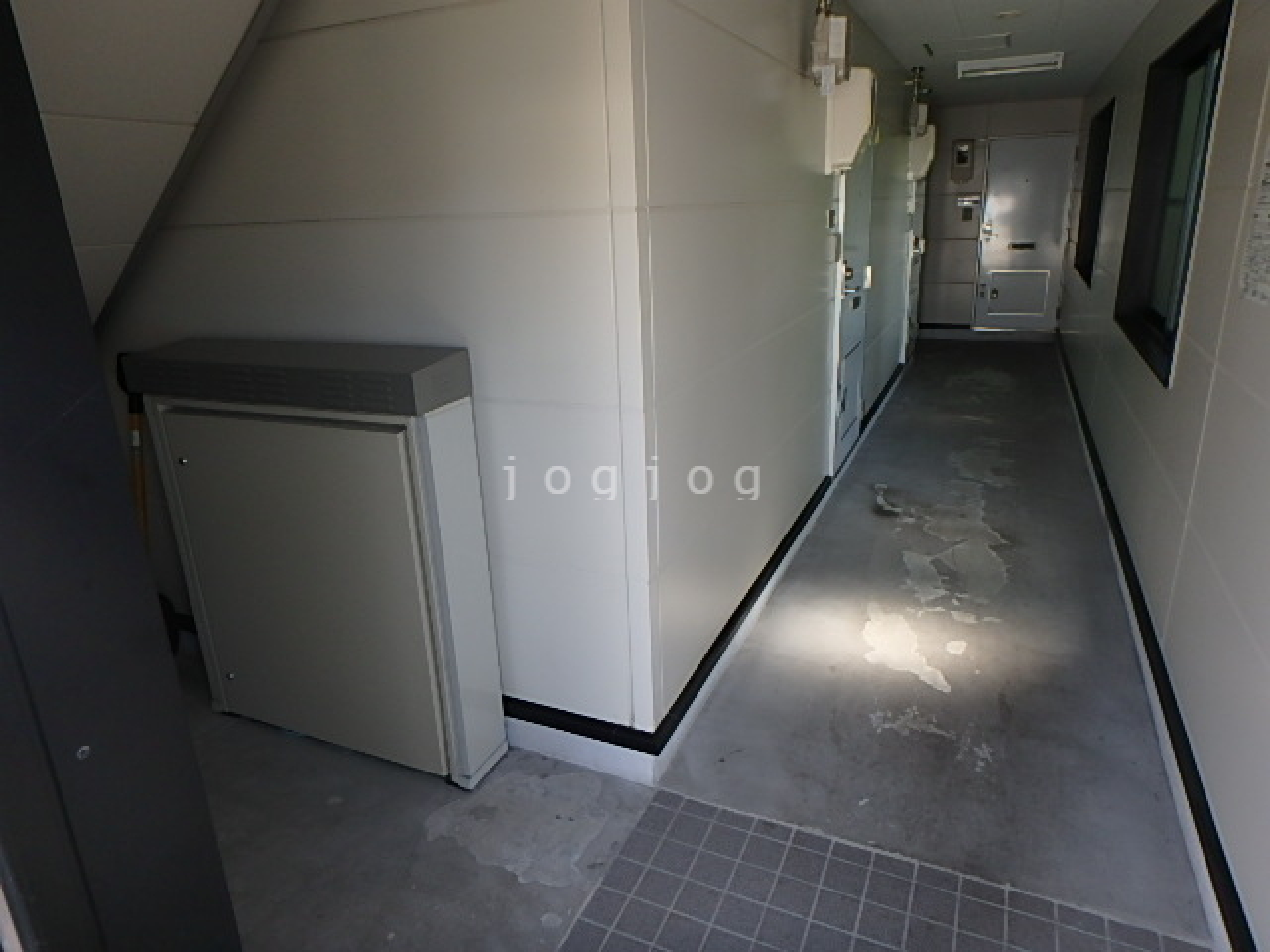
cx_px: 635
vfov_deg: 63.4
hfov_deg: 79.0
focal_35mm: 21
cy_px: 476
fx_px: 770
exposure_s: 1/60
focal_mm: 3.7
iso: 160
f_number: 3.5
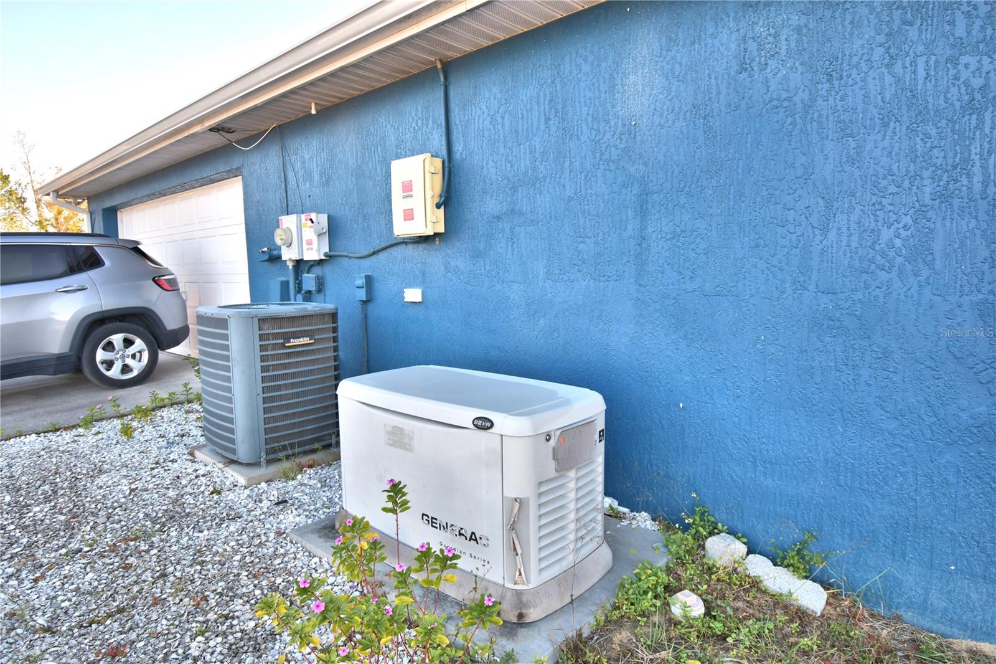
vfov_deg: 59.5
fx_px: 581
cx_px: 498
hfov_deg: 81.2
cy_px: 332
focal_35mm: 21
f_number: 5
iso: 200
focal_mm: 14
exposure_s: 1/200
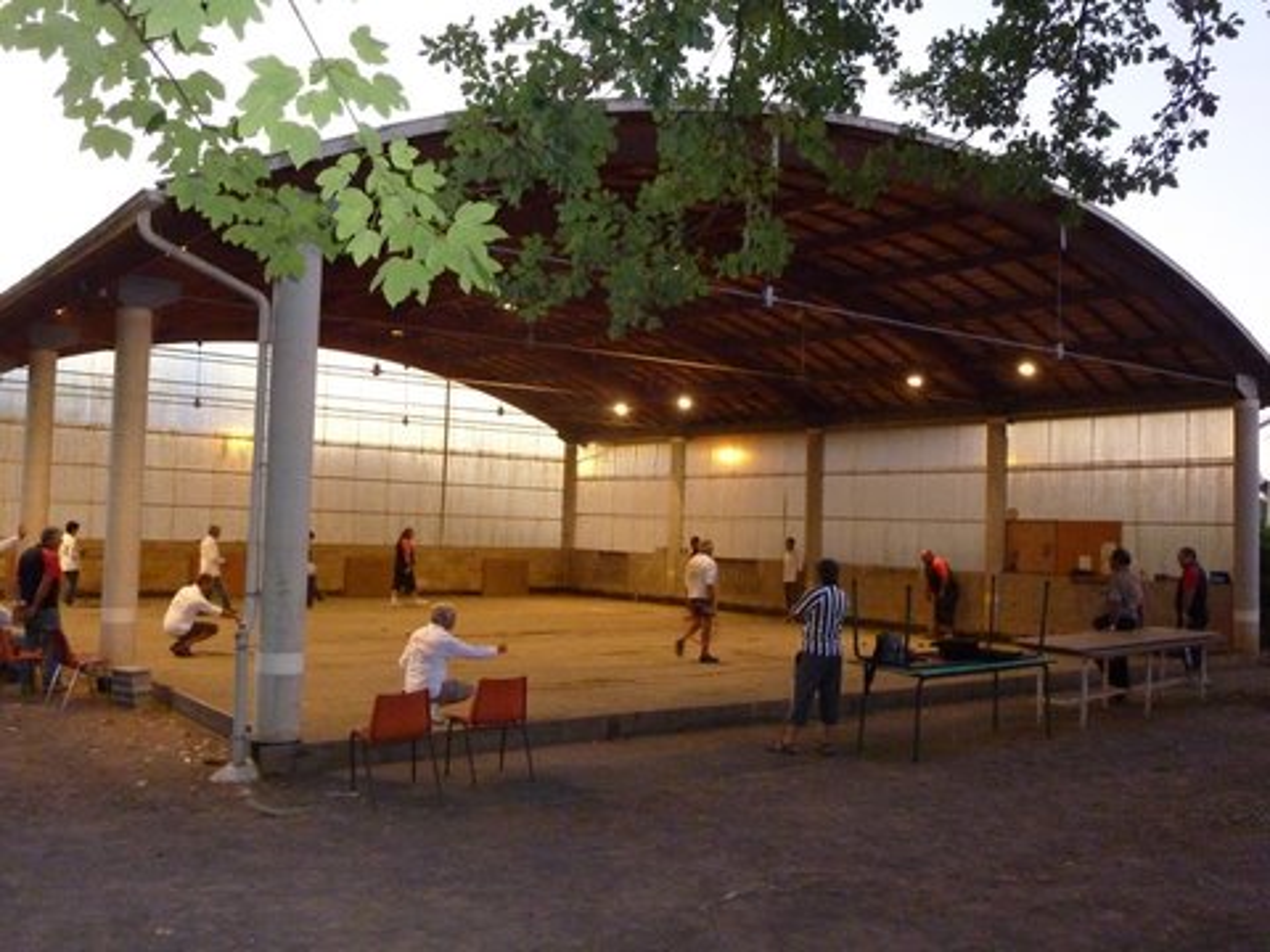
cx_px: 635
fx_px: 1174
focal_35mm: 32
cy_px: 476
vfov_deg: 44.2
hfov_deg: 56.8
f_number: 3.5
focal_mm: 5.3
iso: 800
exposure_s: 1/30
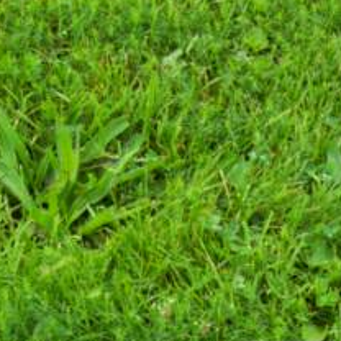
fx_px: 2418
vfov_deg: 7.8
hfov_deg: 8.1
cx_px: 203
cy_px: 654
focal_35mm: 217
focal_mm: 7
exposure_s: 1/247
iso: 80
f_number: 2.9
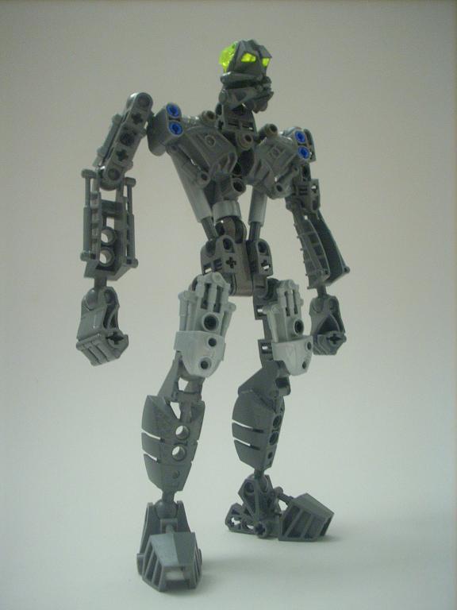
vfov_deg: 50.1
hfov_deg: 38.7
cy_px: 305
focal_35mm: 37
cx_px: 228
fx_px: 651
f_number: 2.8
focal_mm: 6.2
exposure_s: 1/4
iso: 248
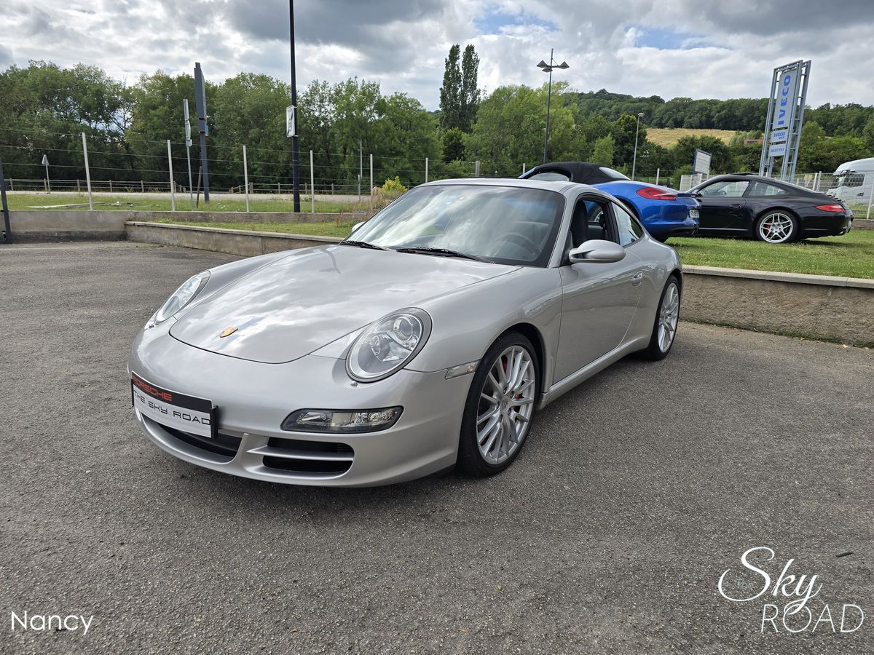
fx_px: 581
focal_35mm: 23
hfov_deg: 73.9
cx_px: 437
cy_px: 328
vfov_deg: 58.9
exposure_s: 1/829
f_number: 1.7
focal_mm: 6.3
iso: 12
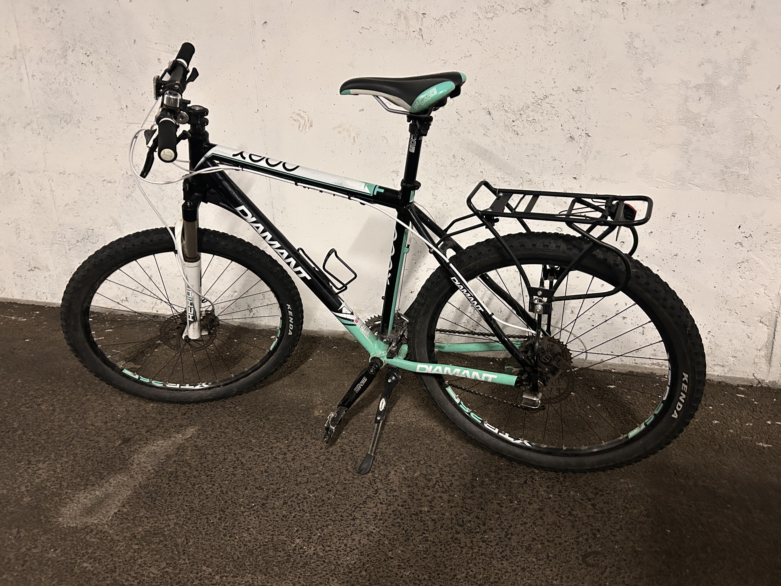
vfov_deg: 53.1
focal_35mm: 26
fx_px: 587
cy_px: 293
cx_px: 390
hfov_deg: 67.3
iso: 400
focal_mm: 5.7
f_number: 1.5
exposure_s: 1/33
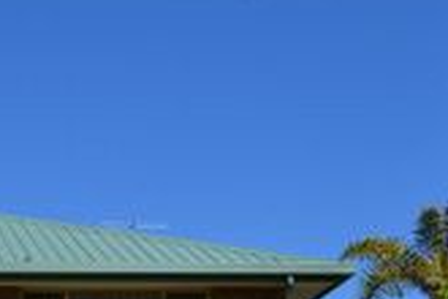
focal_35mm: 111
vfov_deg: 12.3
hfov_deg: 17.6
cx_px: -84
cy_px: 260
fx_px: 1381
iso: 100
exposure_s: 1/250
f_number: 8
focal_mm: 26
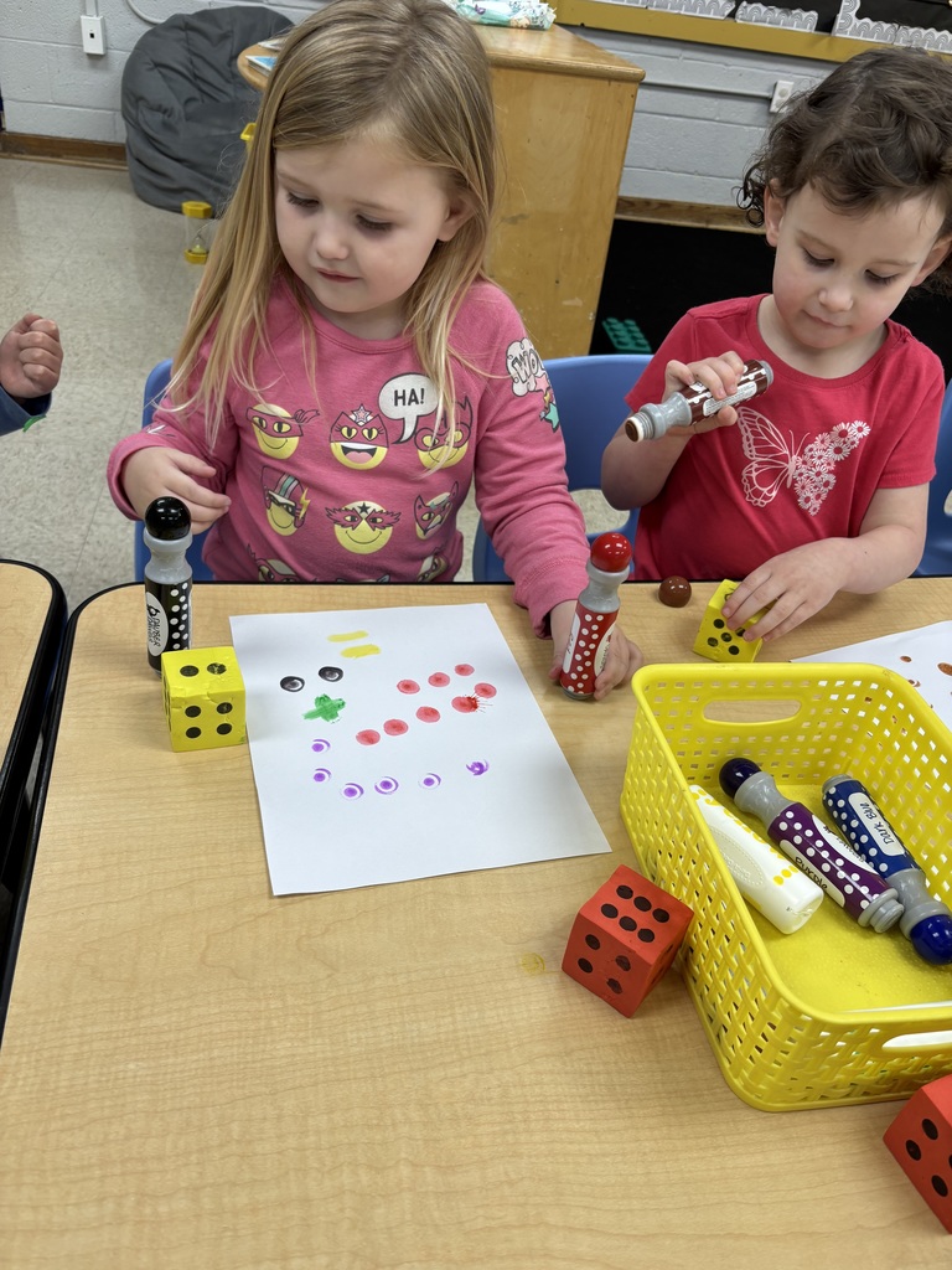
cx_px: 476
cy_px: 635
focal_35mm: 26
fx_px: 953
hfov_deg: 53.1
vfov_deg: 67.3
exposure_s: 1/120
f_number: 1.6
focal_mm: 5.96
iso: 80
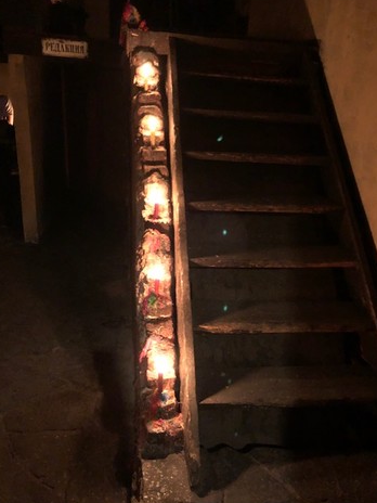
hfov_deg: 46.8
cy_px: 255
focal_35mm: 30
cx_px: 186
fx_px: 436
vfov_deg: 60.0
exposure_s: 1/4
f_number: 1.8
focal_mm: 3.99
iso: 640
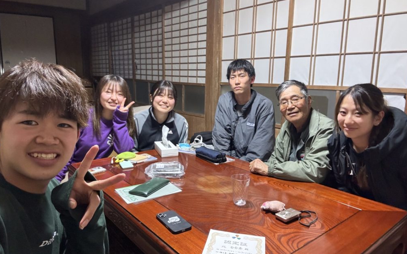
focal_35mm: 25
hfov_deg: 72.6
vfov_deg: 49.3
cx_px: 207
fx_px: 277
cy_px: 129
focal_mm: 2.69
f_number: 1.9
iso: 640
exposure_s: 1/30
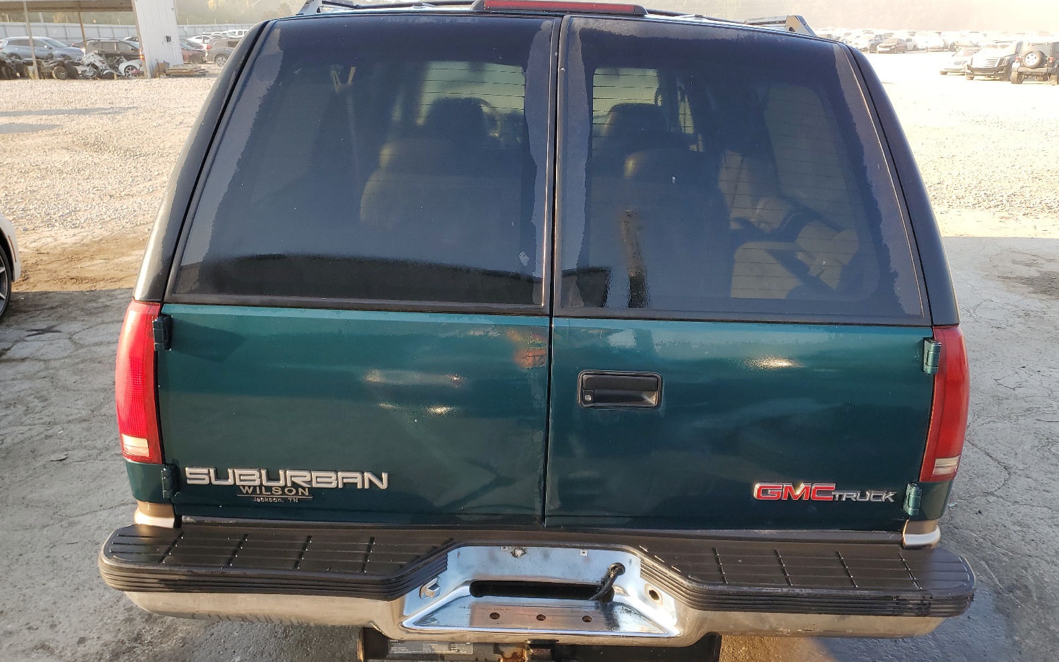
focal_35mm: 28
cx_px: 537
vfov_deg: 44.5
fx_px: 808
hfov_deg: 66.5
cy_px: 320
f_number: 1.5
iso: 50
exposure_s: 1/500
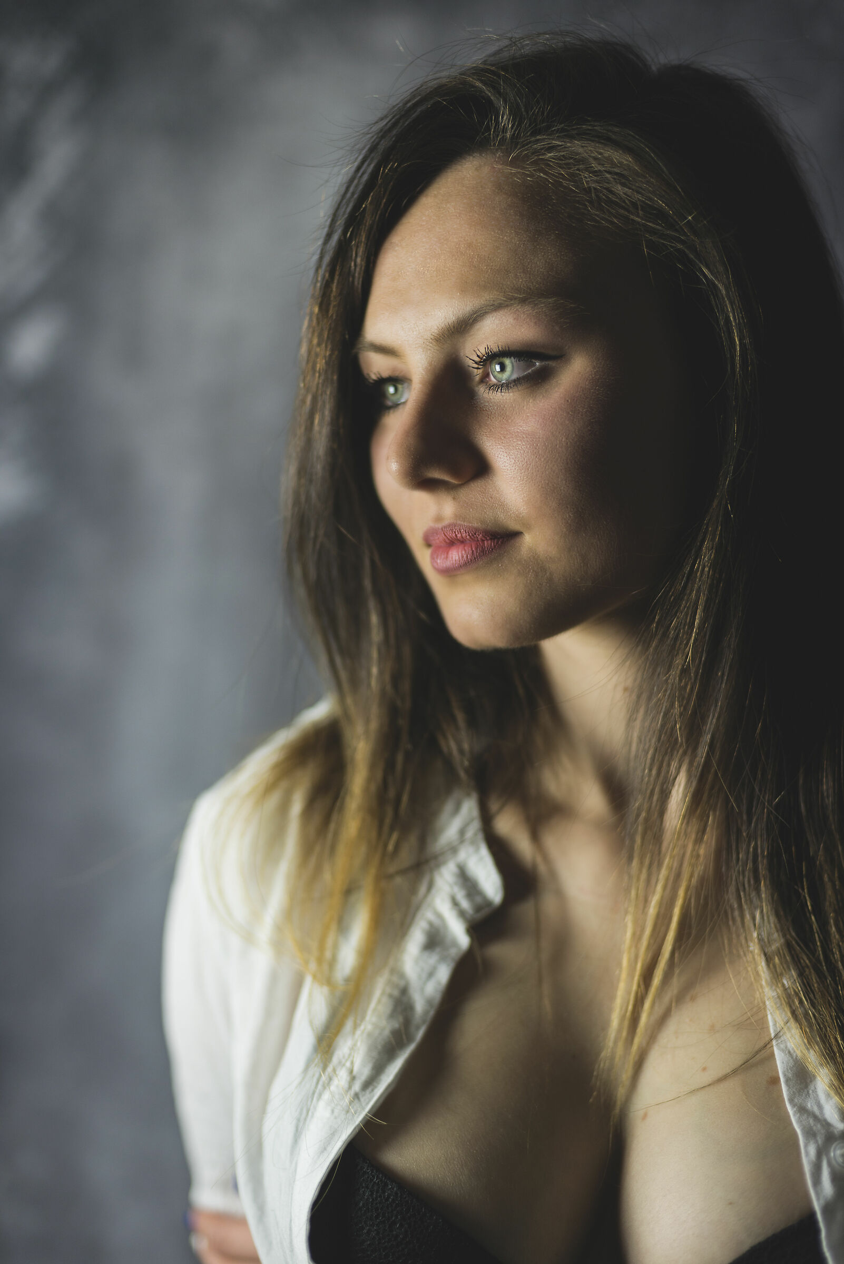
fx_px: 1757
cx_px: 422
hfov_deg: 27.0
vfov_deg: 39.6
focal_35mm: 50
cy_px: 632
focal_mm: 50
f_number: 2.2
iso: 320
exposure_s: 1/160
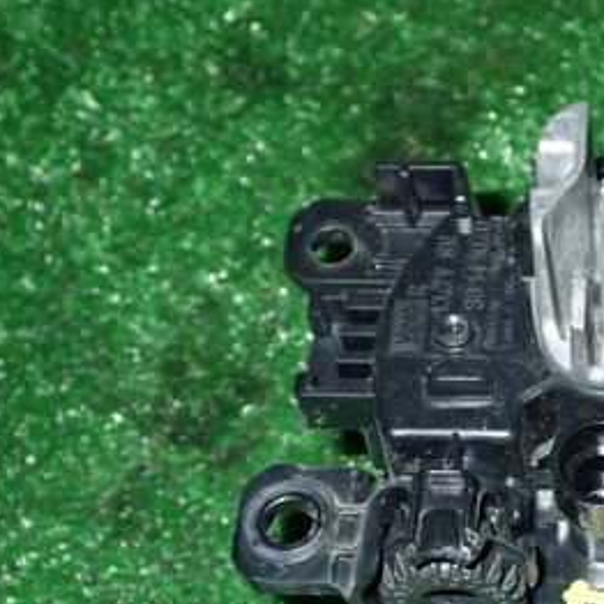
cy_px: 401
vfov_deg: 20.8
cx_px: 643
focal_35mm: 83
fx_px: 1638
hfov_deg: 20.1
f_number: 8
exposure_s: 1/40
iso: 640
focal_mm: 7.31
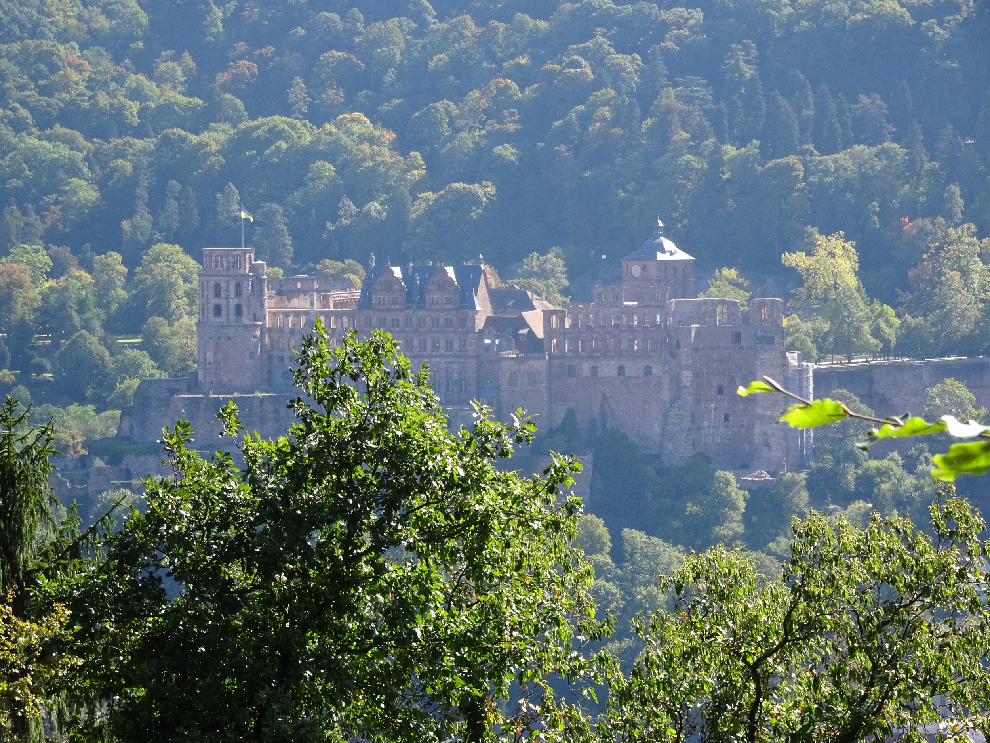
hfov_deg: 13.5
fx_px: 4176
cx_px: 495
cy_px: 372
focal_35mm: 146
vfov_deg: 10.2
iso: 100
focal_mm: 24.99
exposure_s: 1/160
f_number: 5.6
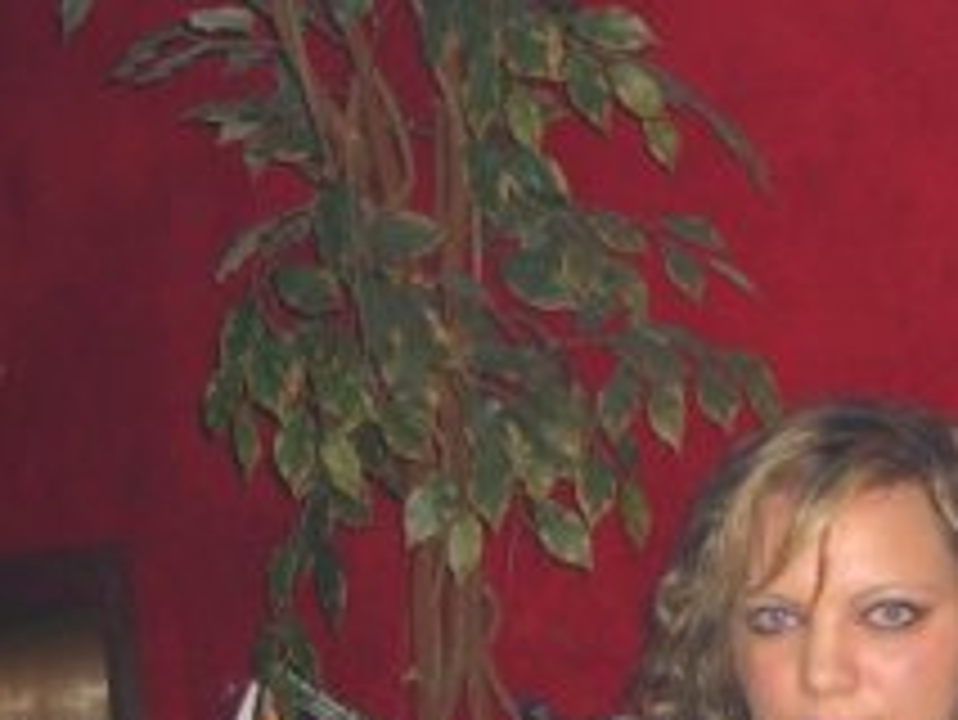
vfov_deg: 13.7
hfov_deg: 18.1
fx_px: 2963
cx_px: 873
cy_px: 648
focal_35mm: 107
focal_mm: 7.9
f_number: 2.8
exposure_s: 1/60
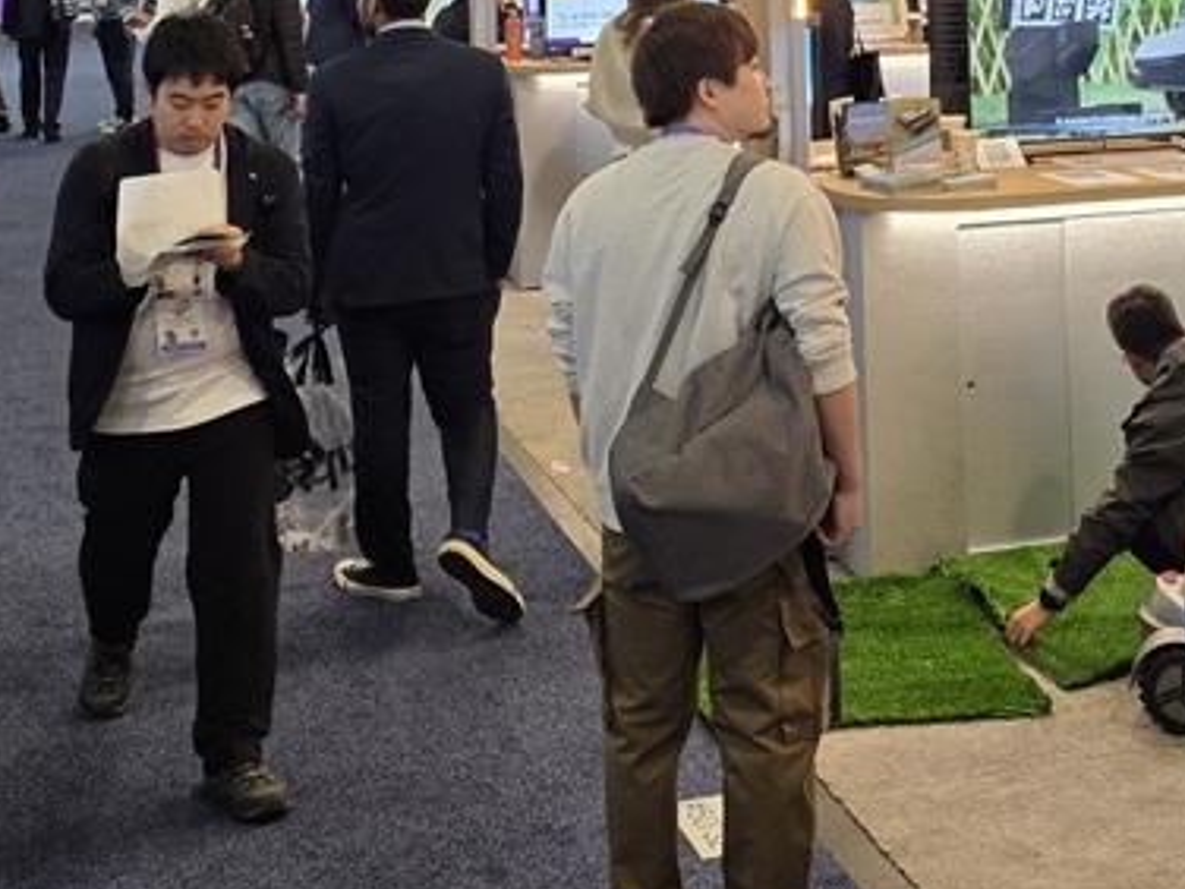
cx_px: 841
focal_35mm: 66
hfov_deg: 29.1
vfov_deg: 20.8
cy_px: -164
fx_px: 2259
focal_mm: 6.25
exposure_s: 1/120
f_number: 1.7
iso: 160
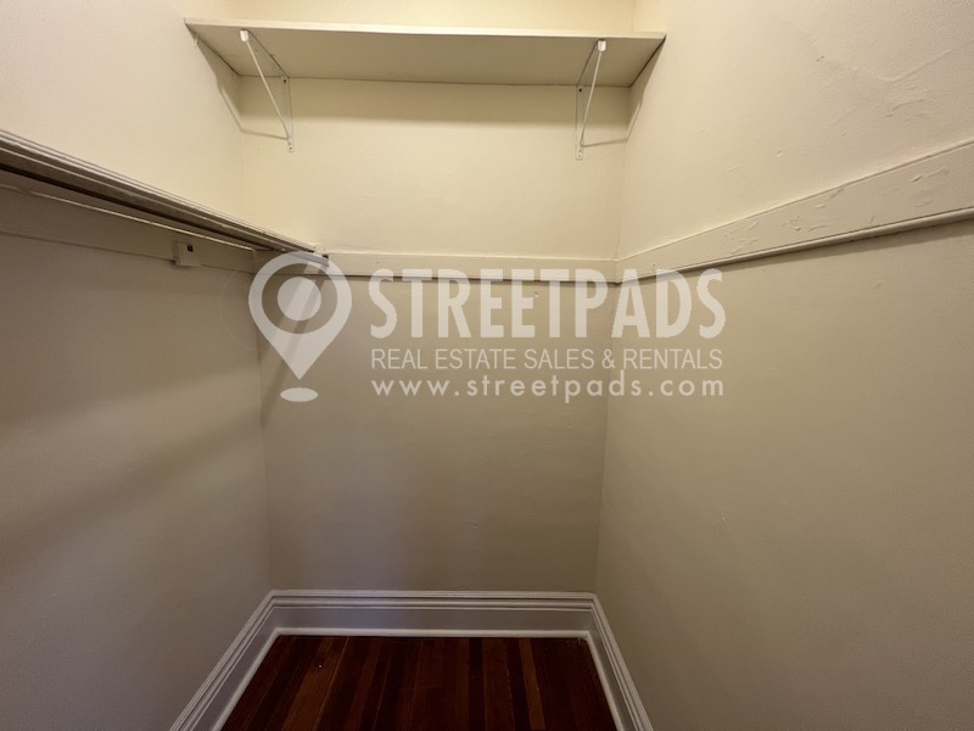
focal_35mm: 13
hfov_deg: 106.2
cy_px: 366
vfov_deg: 89.9
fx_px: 366
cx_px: 487
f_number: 1.8
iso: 200
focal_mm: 1.57
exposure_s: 1/60
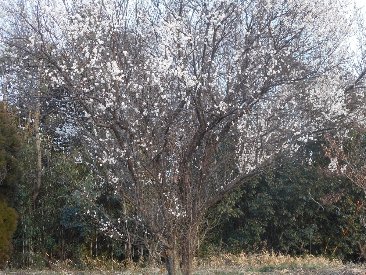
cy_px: 138
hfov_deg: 42.9
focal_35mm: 44
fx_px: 465
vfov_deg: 32.9
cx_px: 183
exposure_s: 1/30
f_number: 4.7
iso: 140
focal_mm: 7.9
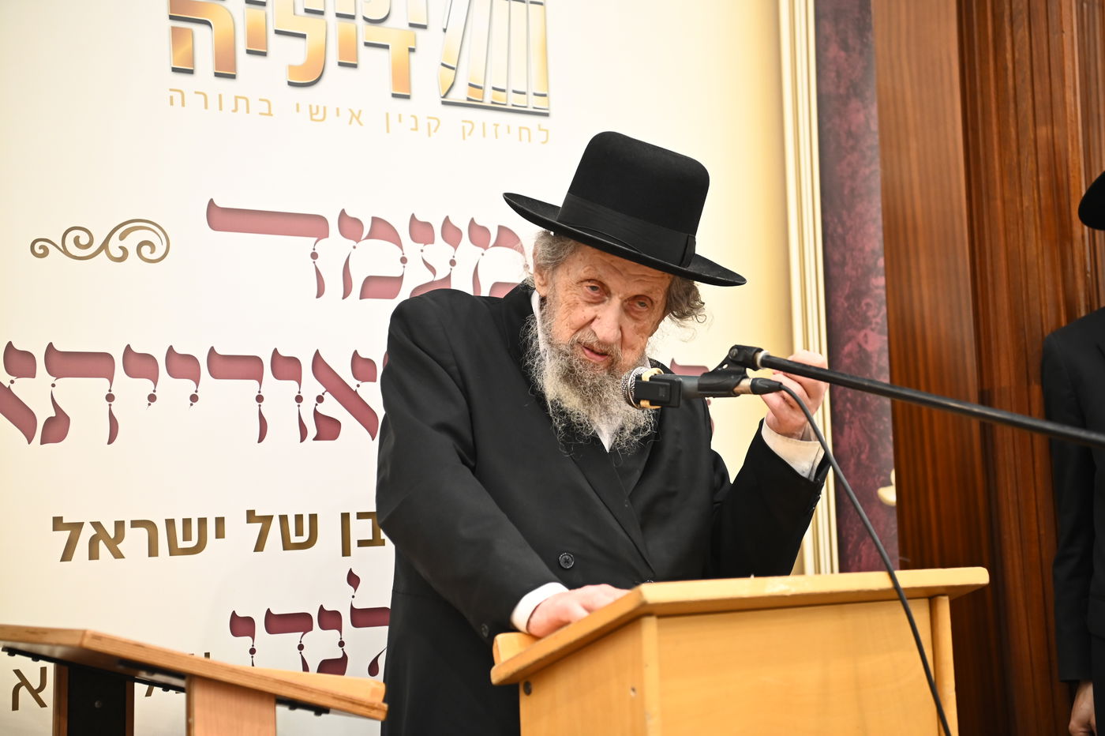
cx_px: 552
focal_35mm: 56
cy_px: 368
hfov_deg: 35.7
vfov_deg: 24.2
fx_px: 1718
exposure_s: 1/125
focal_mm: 56
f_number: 3.5
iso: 2000
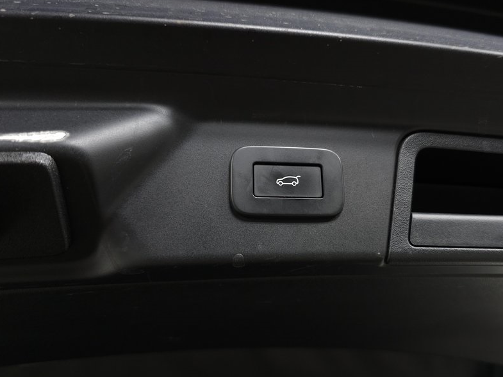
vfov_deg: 46.8
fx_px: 436
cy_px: 182
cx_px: 285
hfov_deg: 59.7
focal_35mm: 30
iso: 80
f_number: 1.7
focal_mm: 6.3
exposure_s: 1/60
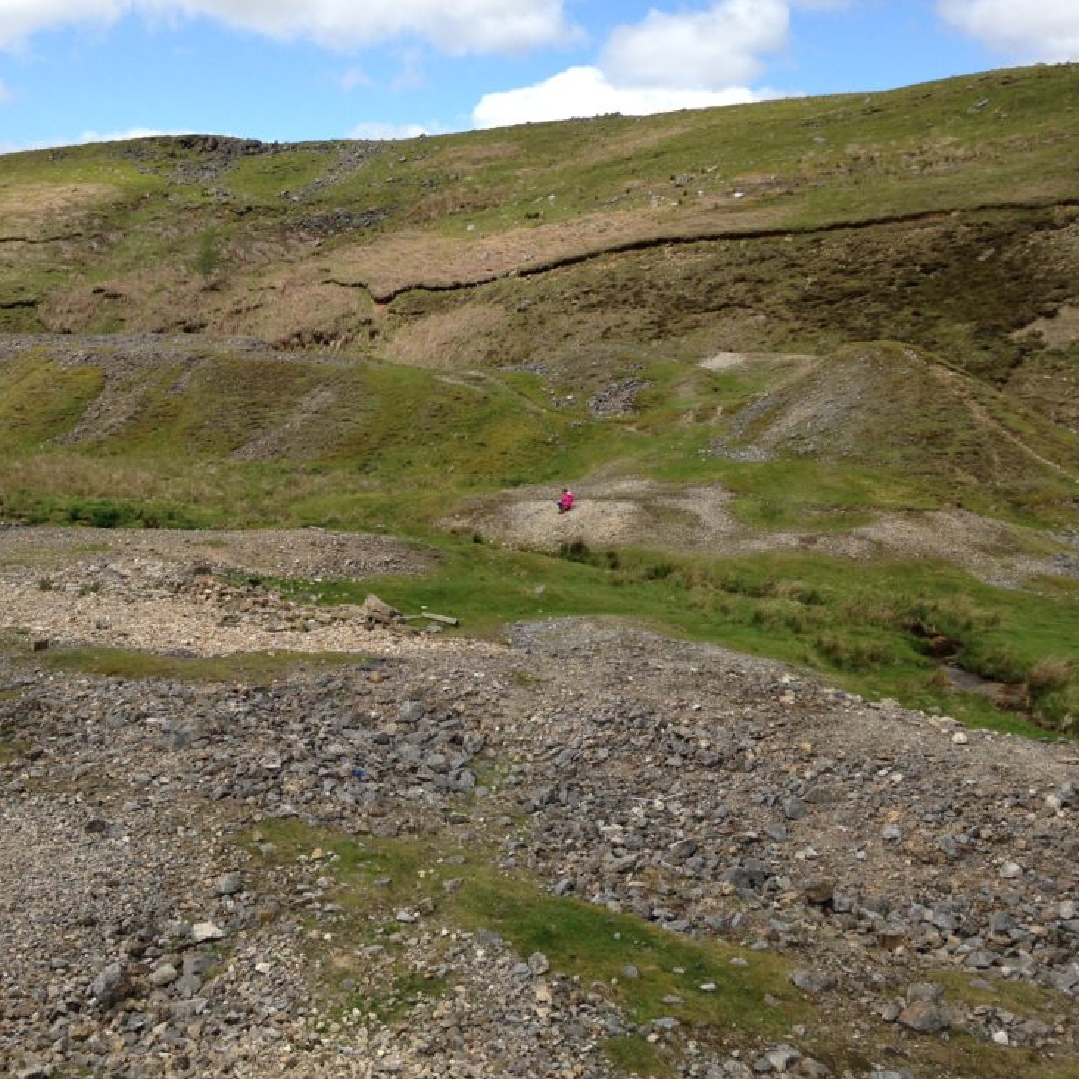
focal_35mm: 39
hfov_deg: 42.7
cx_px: 468
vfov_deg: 42.8
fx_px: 1375
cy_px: 540
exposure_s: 1/1178
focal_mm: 4.12
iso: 50
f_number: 2.4
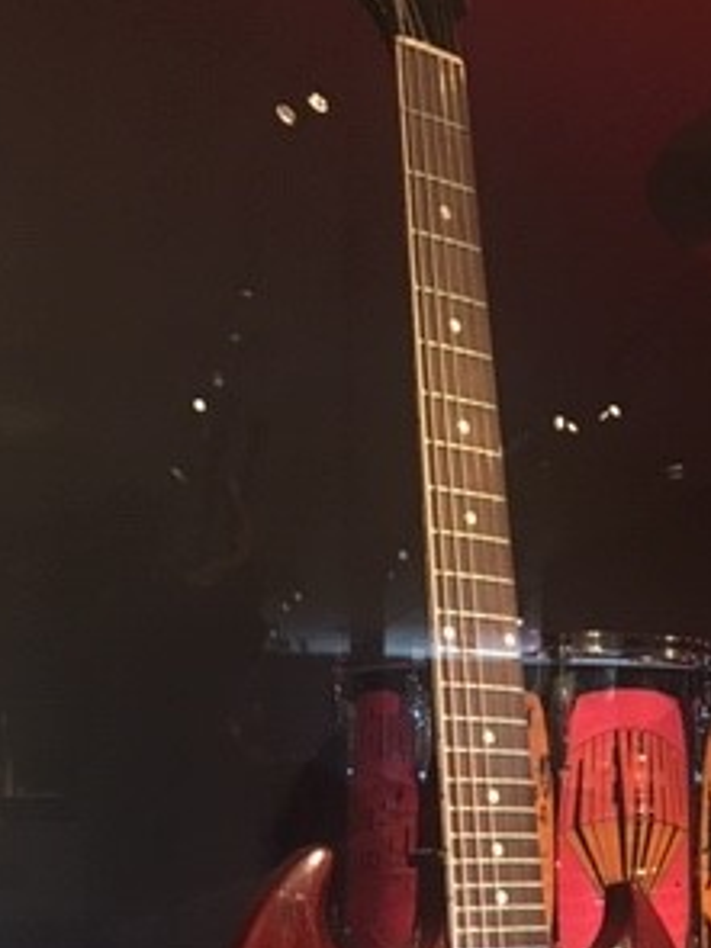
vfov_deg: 29.7
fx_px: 1727
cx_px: 734
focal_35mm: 63
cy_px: 813
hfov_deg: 22.3
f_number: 2.2
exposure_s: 1/15
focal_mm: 4.15
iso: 500
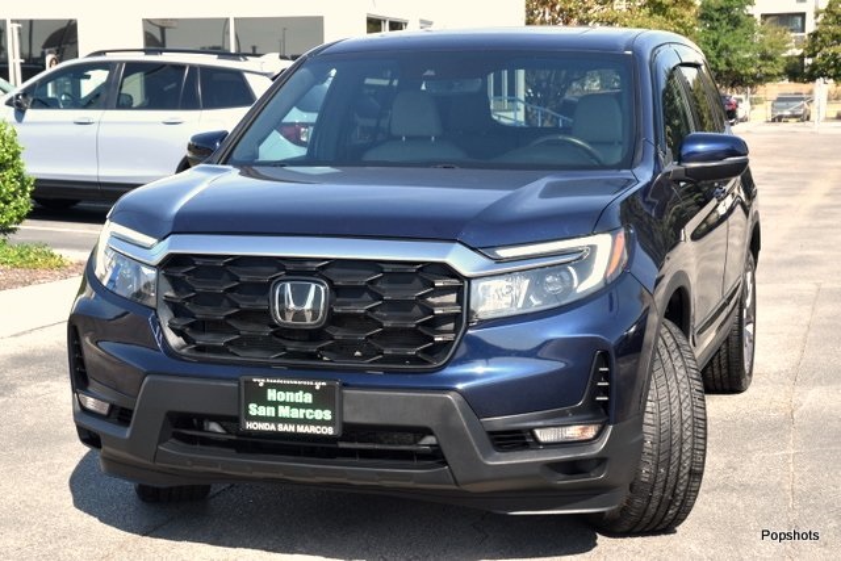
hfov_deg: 29.2
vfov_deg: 19.7
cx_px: 420
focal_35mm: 69
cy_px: 280
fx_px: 1612
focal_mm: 46
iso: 200
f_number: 8
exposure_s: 1/250
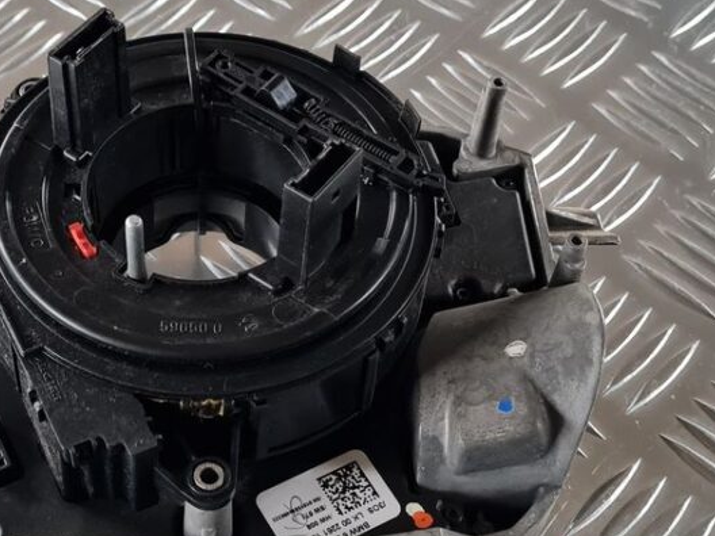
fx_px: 1425
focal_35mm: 69
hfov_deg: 27.8
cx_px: 175
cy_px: 290
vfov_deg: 21.3
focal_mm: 5.4
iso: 500
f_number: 1.8
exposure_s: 1/50
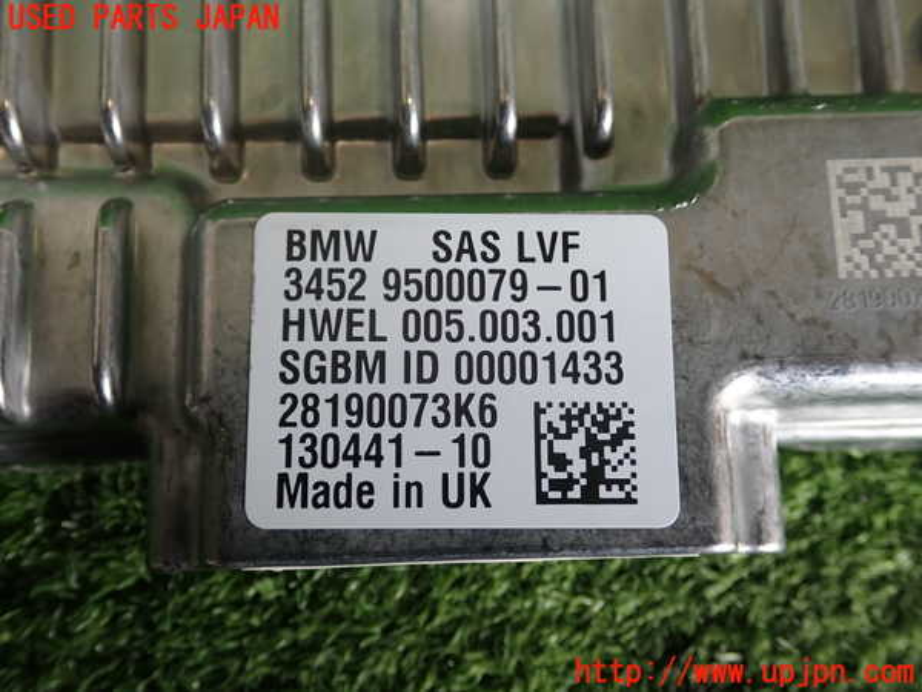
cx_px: 461
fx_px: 959
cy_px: 346
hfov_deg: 51.4
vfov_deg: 39.7
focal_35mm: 36
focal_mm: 6.37
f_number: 2.5
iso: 200
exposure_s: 1/60
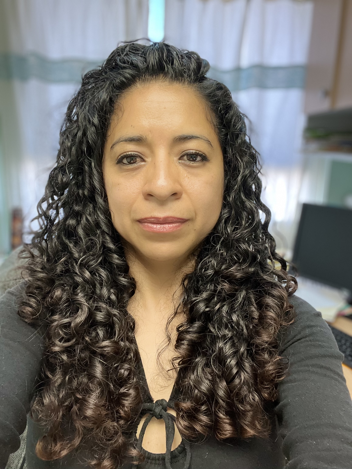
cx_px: 176
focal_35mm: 30
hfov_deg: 46.8
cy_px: 234
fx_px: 407
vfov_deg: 60.0
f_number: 2.2
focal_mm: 2.71
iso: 125
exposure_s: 1/60
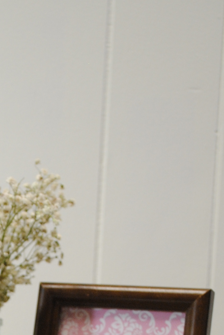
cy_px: 424
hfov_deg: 11.6
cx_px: -17
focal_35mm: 117
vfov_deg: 16.6
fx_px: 1088
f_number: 4
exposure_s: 1/30
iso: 400
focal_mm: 24
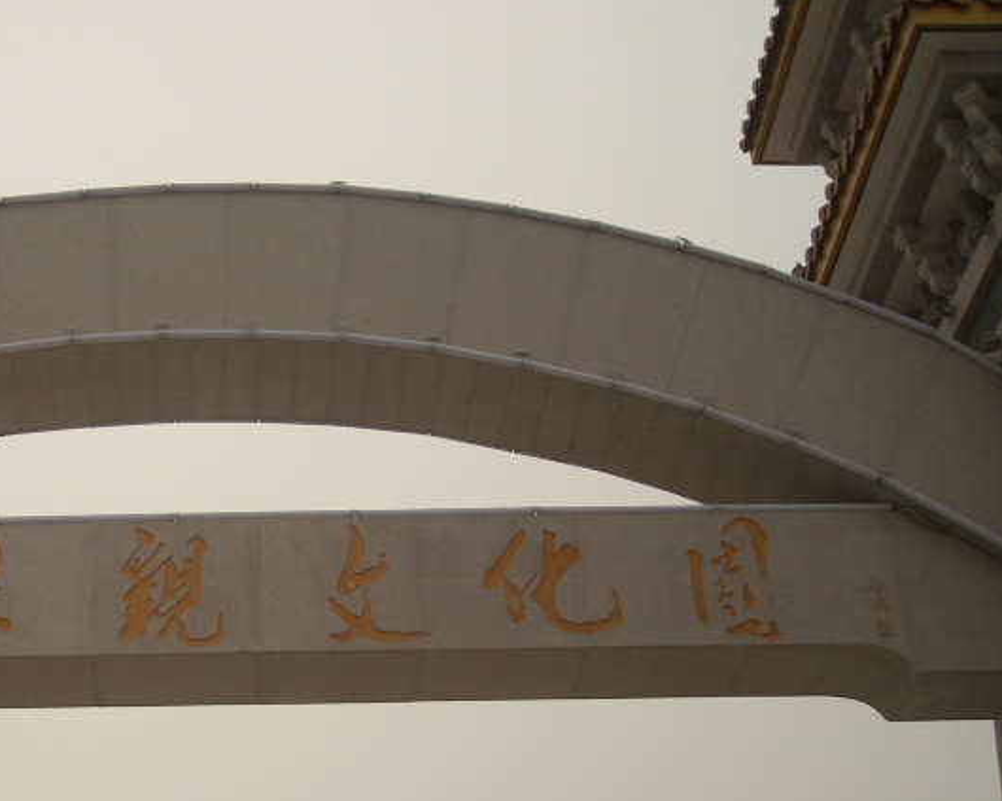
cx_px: 113
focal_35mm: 66
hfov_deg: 27.7
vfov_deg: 22.8
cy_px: 631
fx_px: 1957
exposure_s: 1/141
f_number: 5.6
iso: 64
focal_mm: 5.7
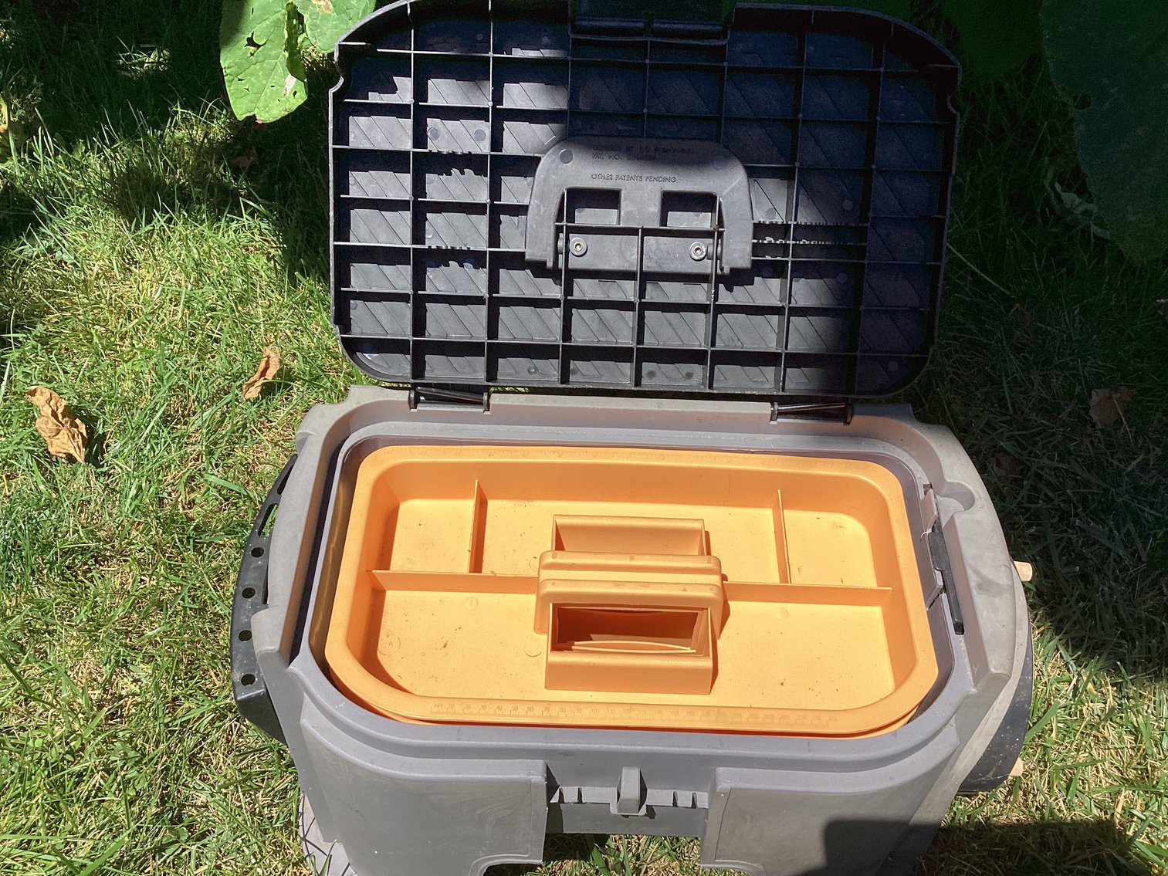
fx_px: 1046
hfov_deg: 58.3
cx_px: 584
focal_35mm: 31
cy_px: 438
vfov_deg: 45.4
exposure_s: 1/1664
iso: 25
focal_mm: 3.3
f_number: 2.4
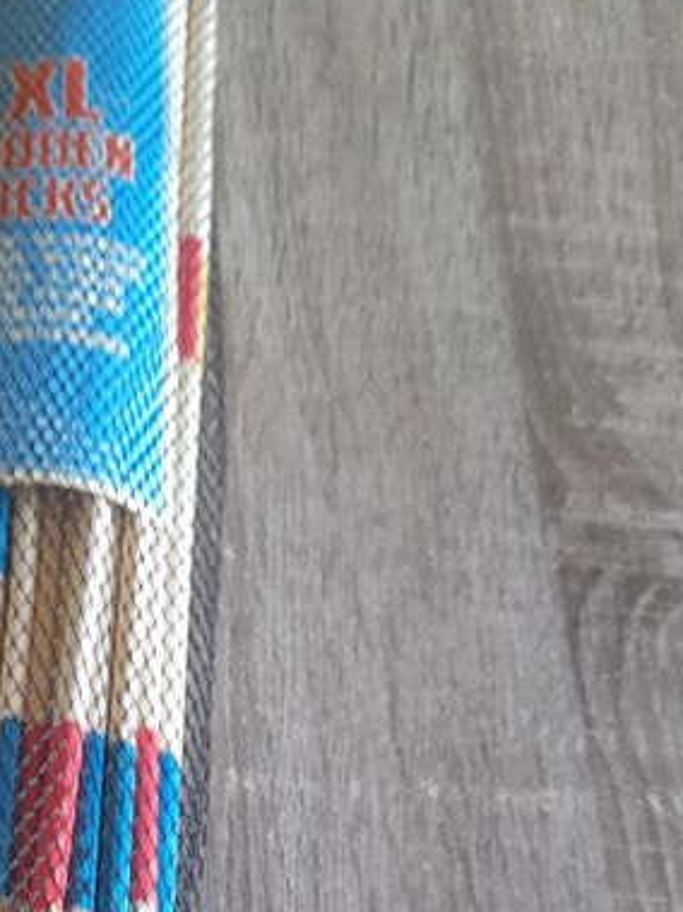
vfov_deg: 27.8
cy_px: 902
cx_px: -7
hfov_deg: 21.4
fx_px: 1737
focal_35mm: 66
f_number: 2
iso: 400
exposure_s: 1/50
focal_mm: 4.6
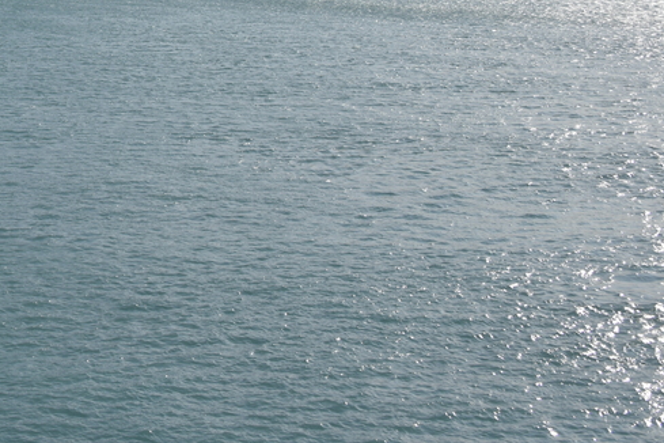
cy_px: -120
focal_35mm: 89
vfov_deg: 14.7
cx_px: -125
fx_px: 1641
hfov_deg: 21.3
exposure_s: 1/400
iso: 100
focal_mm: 34
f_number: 10
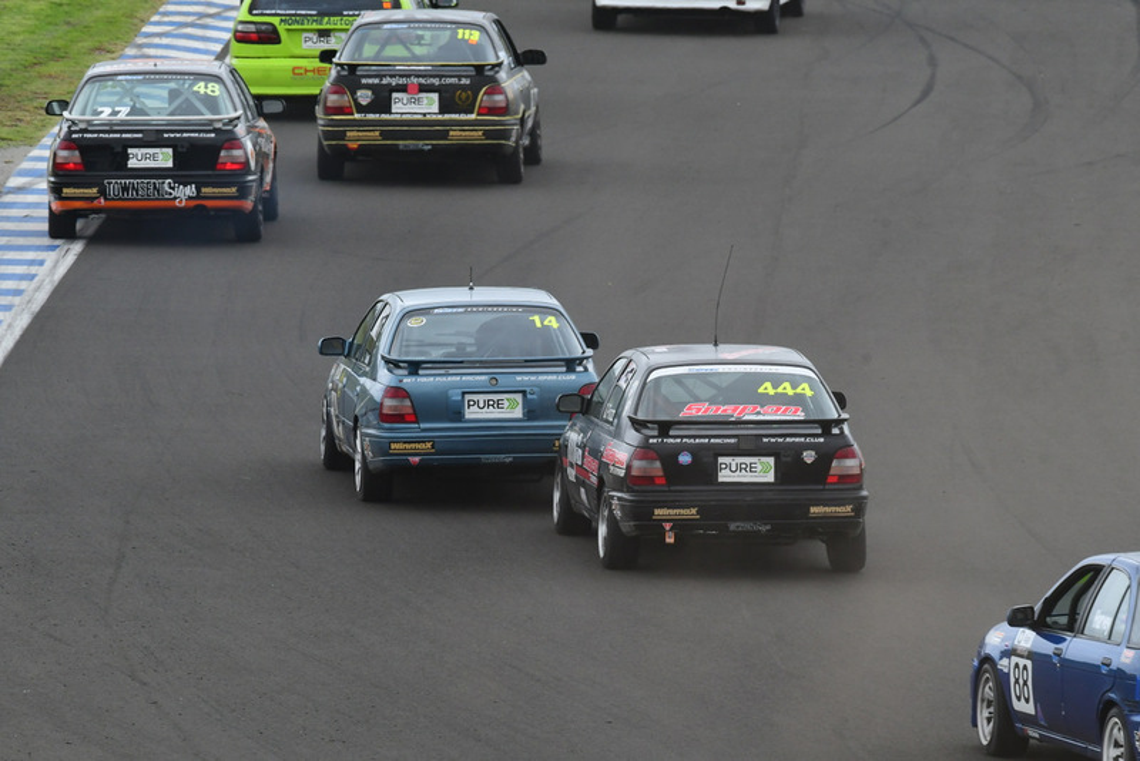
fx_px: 19481
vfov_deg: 2.2
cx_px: 570
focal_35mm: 615
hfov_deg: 3.4
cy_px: 380
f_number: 11
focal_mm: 410
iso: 800
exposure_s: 1/640
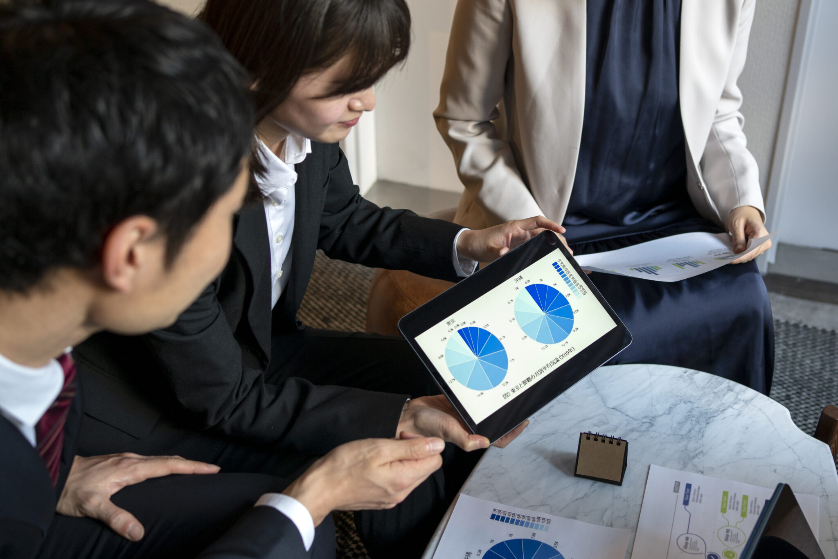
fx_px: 815
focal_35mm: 35
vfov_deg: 37.9
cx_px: 419
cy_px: 280
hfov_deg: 54.4
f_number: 3.2
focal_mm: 35
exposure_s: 1/200
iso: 400
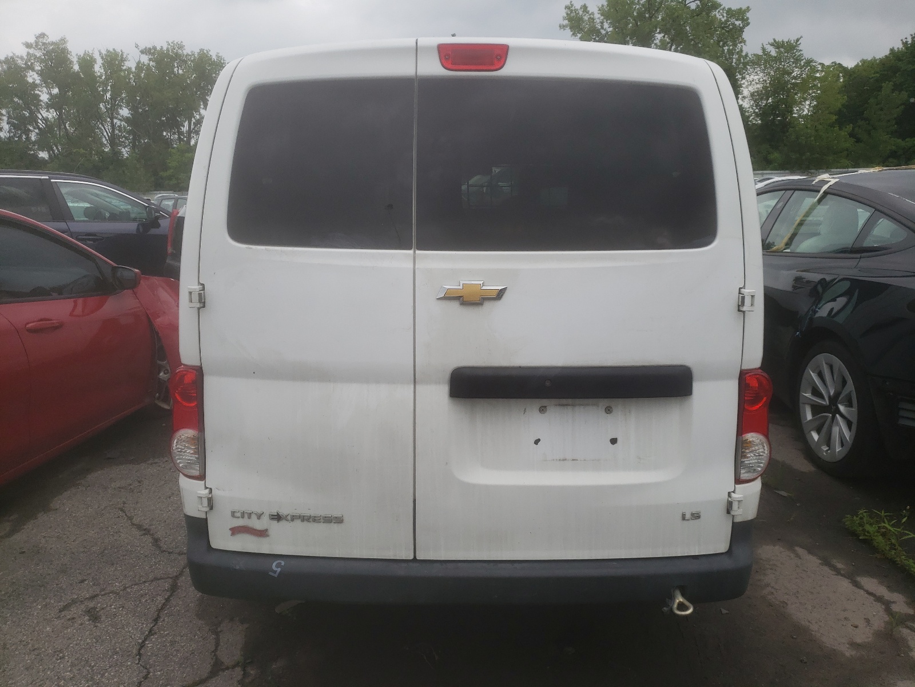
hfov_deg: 67.3
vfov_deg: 53.1
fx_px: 687
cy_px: 344
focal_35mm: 26
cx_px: 458
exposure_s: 1/2000
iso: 50
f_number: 1.5
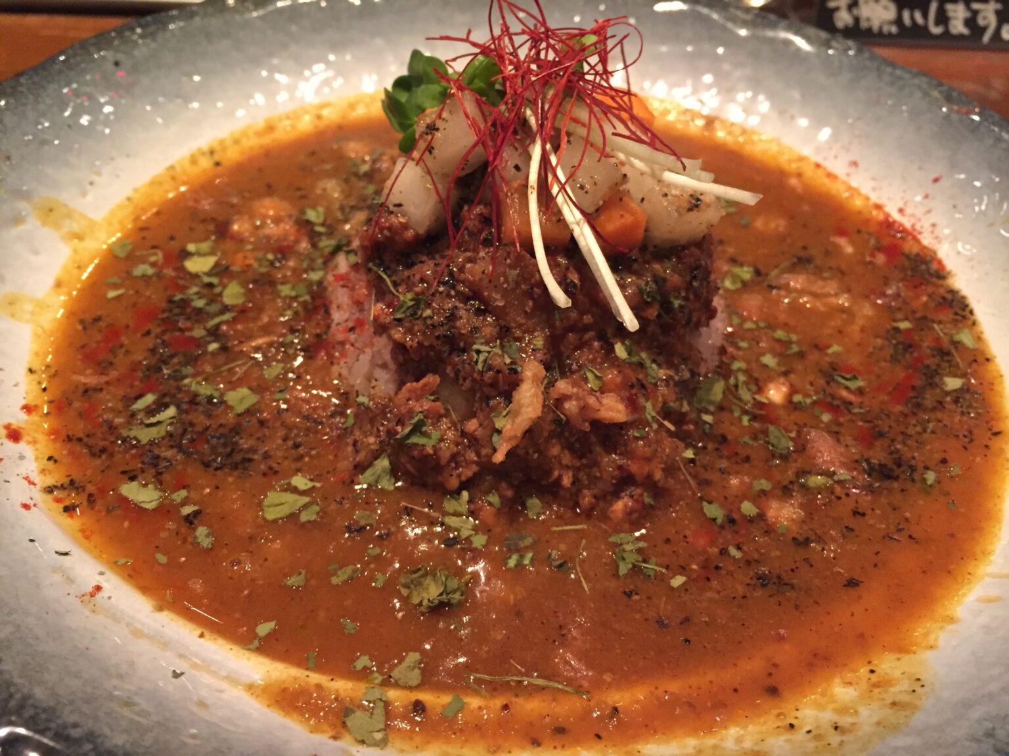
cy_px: 378
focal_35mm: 29
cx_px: 504
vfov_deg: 48.2
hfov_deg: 61.7
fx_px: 845
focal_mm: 4.15
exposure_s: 1/15
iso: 320
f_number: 2.2
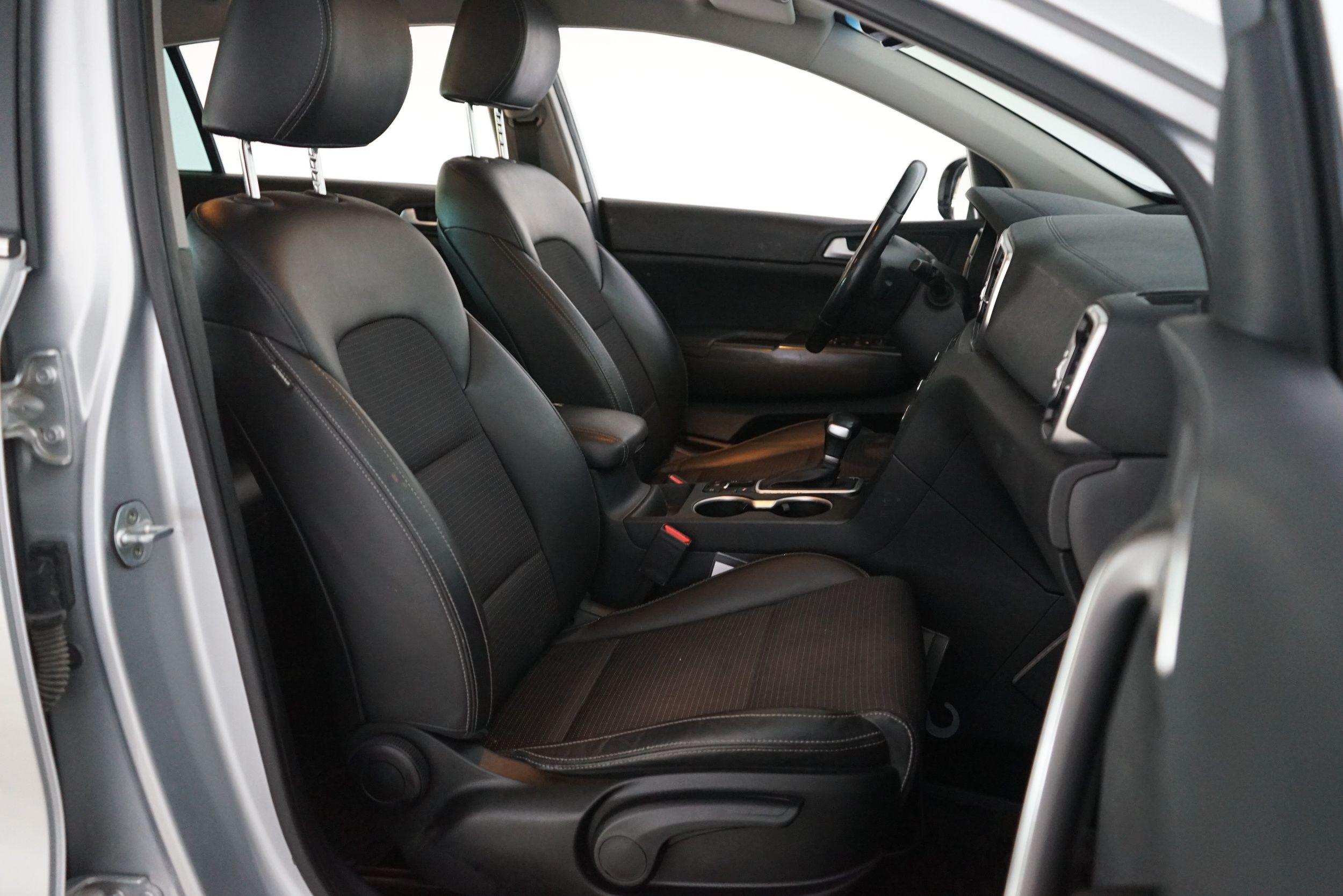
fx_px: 1082
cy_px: 448
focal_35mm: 29
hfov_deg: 63.7
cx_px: 672
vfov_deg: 45.0
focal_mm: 29
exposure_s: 1/20
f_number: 3.5
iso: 4000
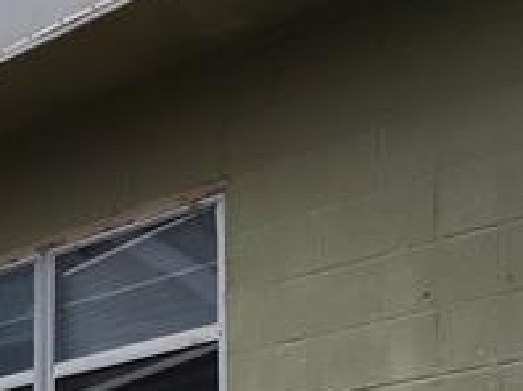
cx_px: -264
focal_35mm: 119
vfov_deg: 11.7
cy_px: 637
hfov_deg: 15.3
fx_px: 1796
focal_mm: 6.4
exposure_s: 1/861
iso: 12
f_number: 1.8
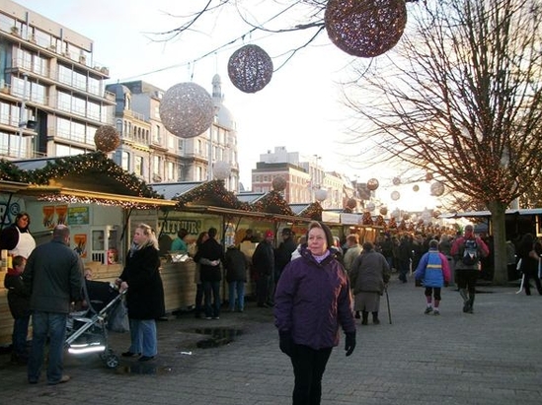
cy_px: 221
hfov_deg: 52.6
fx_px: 548
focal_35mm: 35
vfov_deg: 40.6
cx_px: 249
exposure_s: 1/80
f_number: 2.9
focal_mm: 5.7
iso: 80
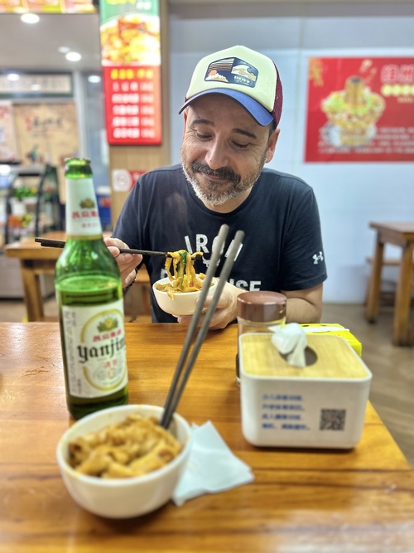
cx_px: 207
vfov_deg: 71.6
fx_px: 383
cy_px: 276
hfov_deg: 56.8
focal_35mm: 24
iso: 250
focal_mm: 6.86
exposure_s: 1/50
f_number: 1.78
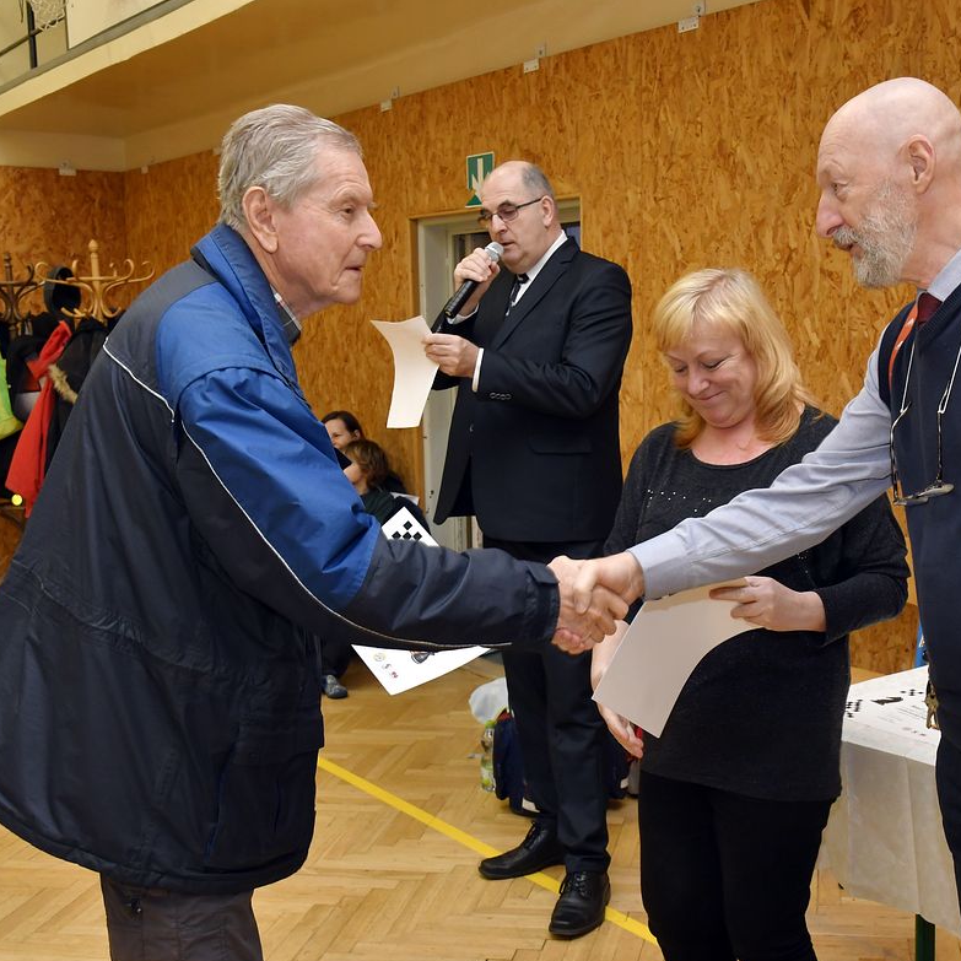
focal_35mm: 43
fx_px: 1351
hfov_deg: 38.7
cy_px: 488
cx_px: 652
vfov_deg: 39.2
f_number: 6.3
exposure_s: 1/80
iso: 1000
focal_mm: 22
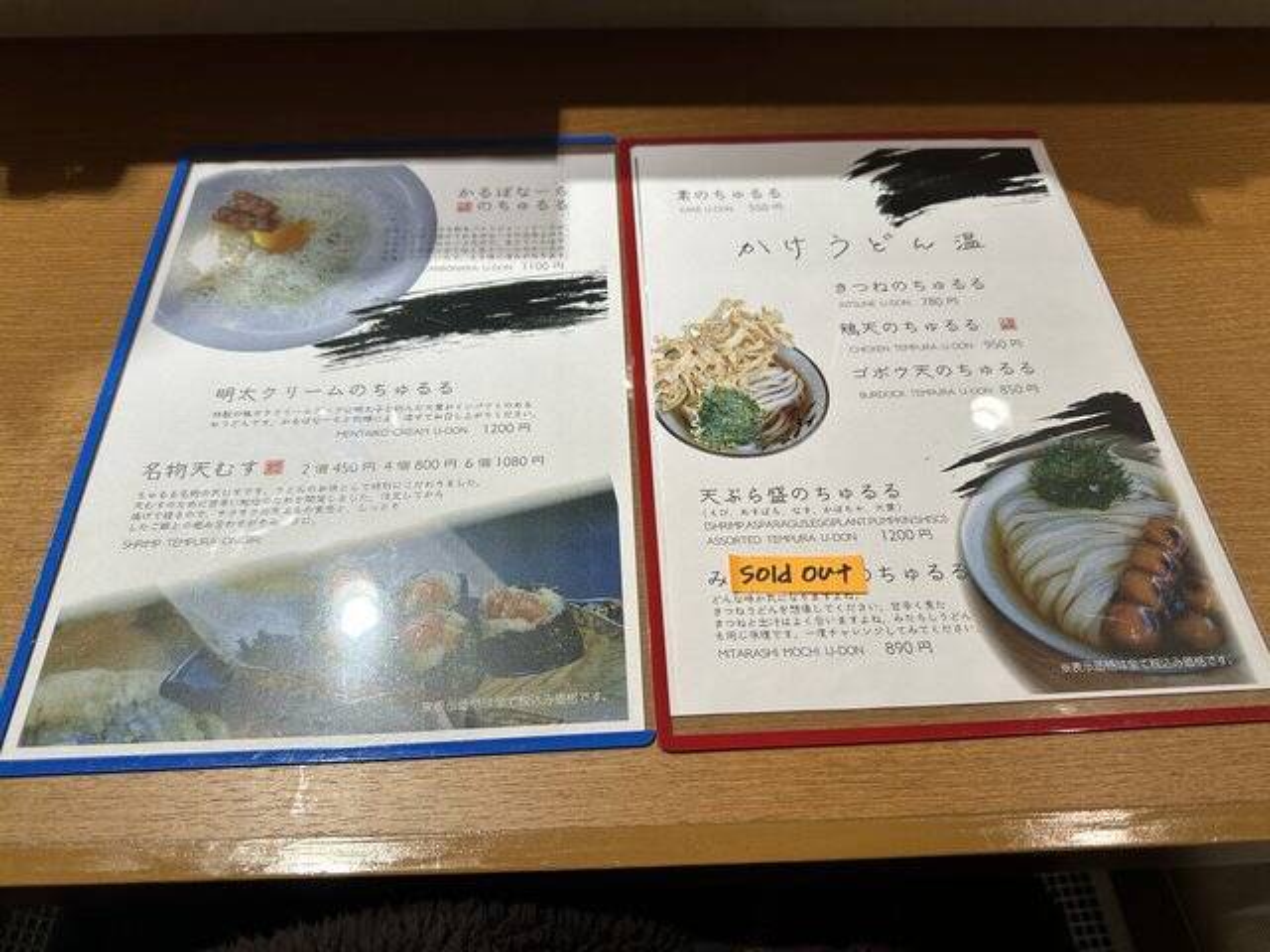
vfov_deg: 56.8
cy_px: 476
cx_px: 635
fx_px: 881
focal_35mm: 24
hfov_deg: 71.6
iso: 80
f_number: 1.78
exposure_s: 1/116
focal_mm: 6.86
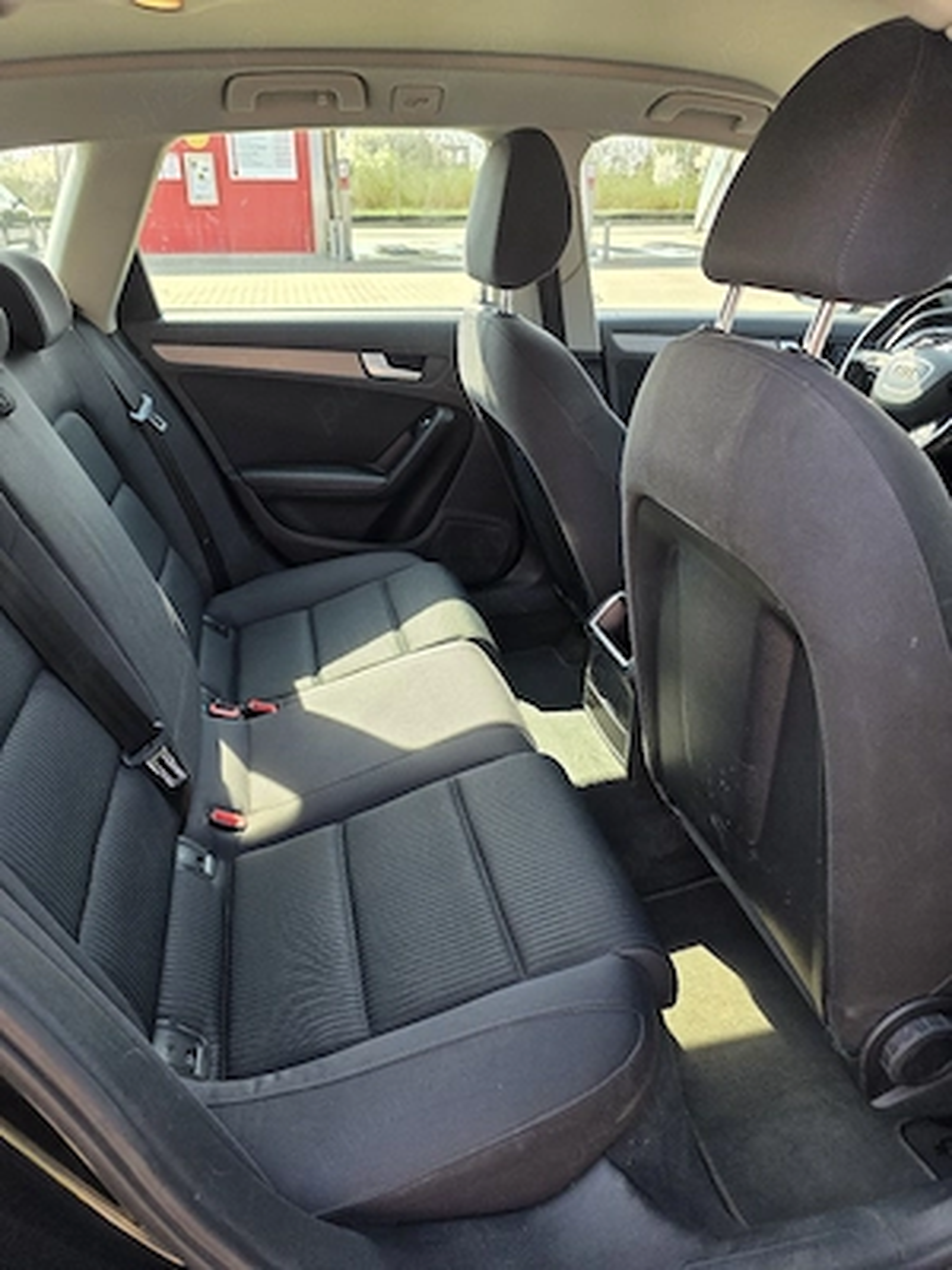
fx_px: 843
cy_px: 635
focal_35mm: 23
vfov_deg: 73.9
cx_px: 476
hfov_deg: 58.9
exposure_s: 1/182
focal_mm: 6.3
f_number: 1.7
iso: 40
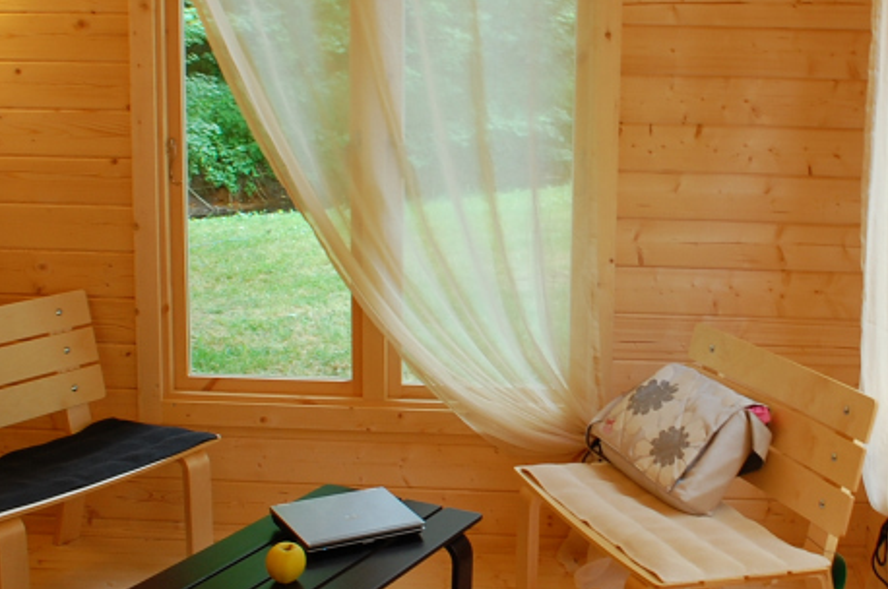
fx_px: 1305
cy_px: 263
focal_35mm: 53
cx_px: 555
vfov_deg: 25.4
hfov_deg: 37.3
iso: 200
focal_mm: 18
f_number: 11
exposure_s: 1/6
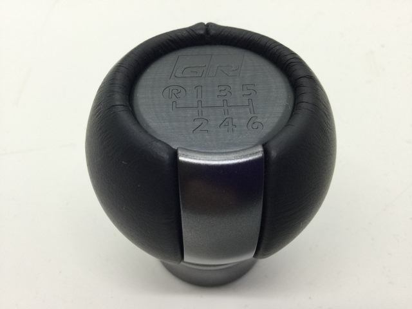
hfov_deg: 58.4
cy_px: 154
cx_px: 206
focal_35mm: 31
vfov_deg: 45.4
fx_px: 369
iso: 25
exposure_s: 1/30
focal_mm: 3.3
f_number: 2.4
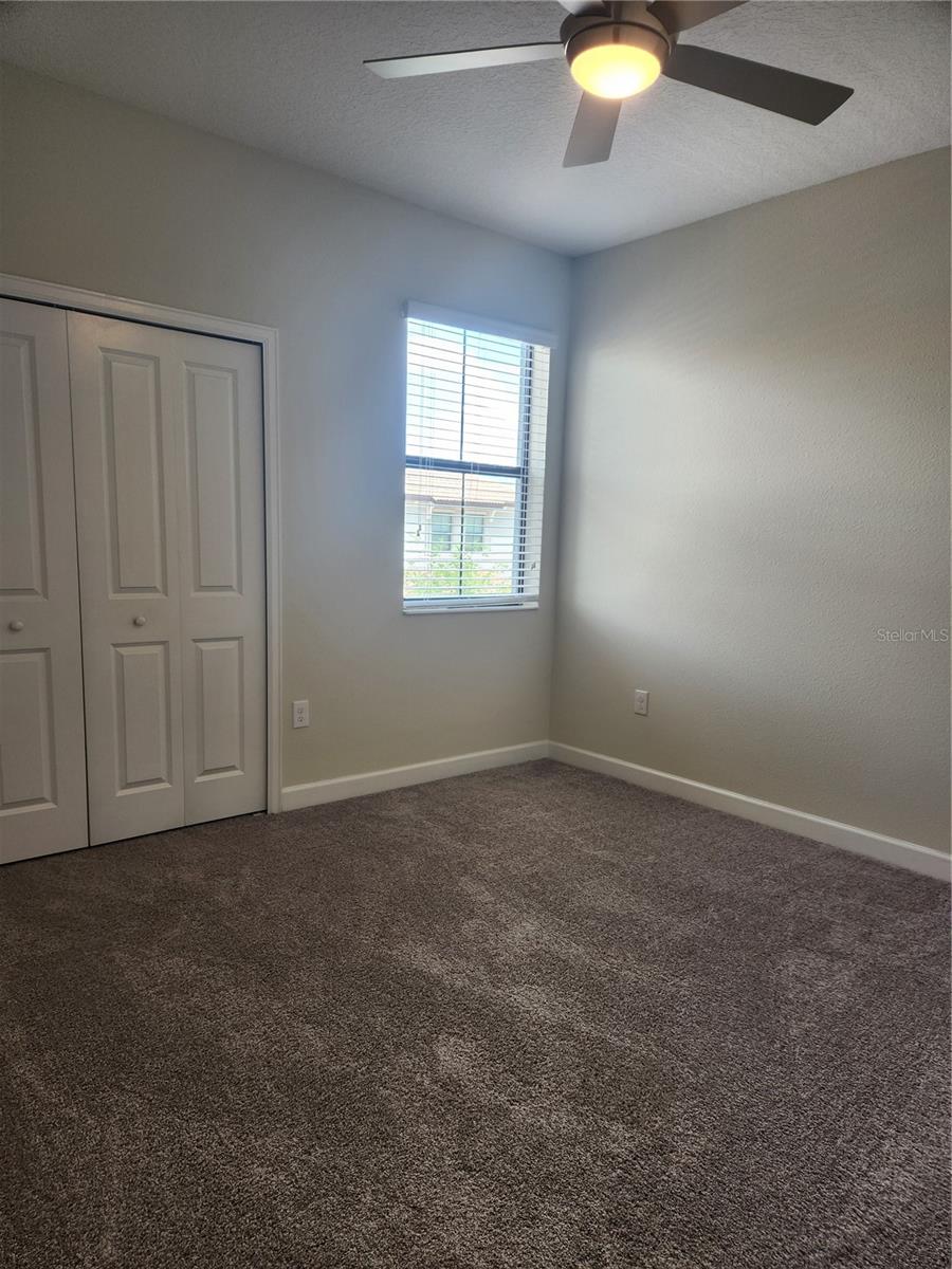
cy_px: 634
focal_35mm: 23
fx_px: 843
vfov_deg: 73.9
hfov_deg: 58.9
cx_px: 476
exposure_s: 1/120
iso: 64
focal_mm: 5.4
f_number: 1.8
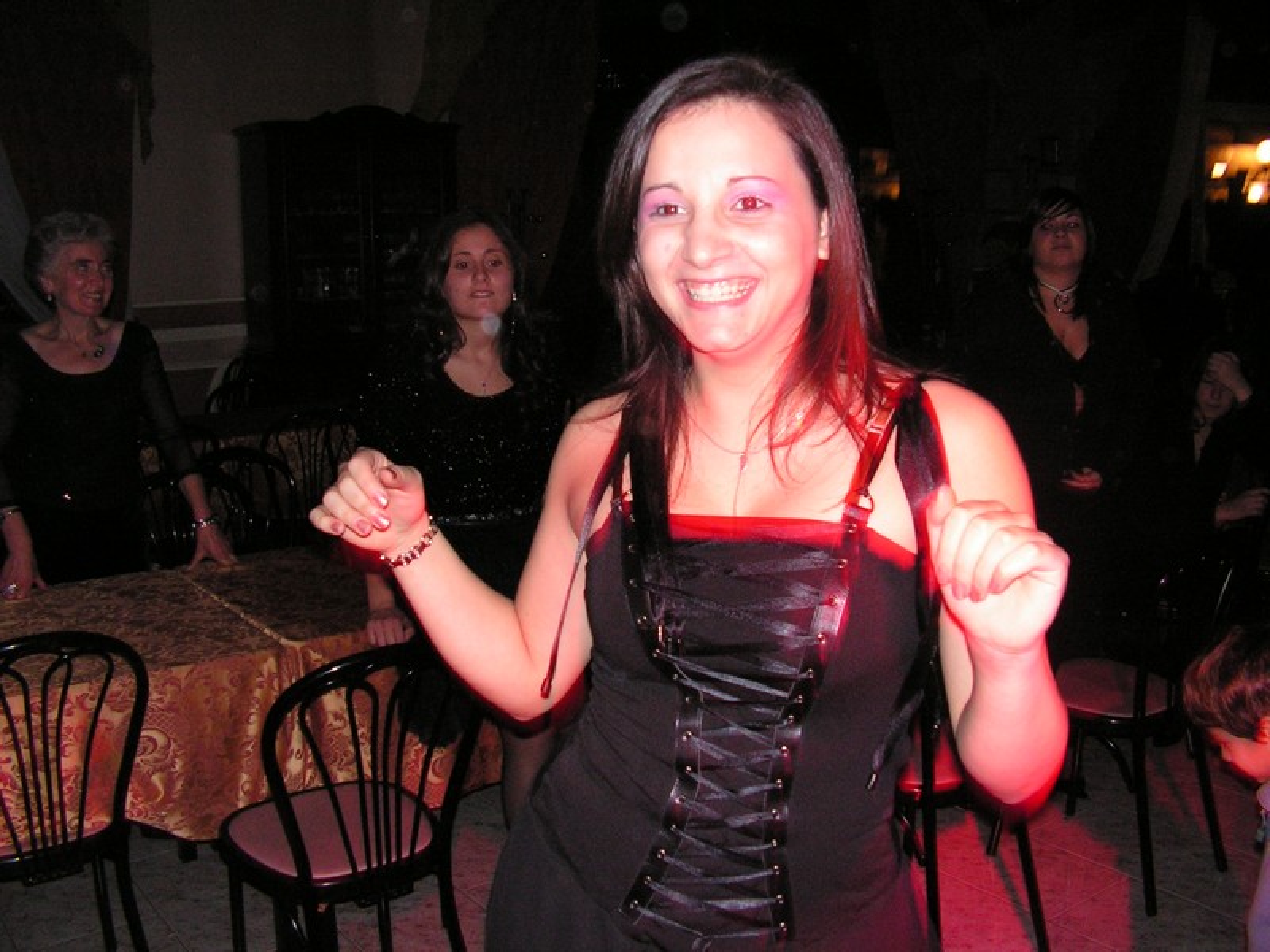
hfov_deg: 51.4
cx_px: 635
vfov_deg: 39.7
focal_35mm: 36
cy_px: 476
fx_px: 1321
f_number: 3.2
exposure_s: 1/40
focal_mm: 6
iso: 200
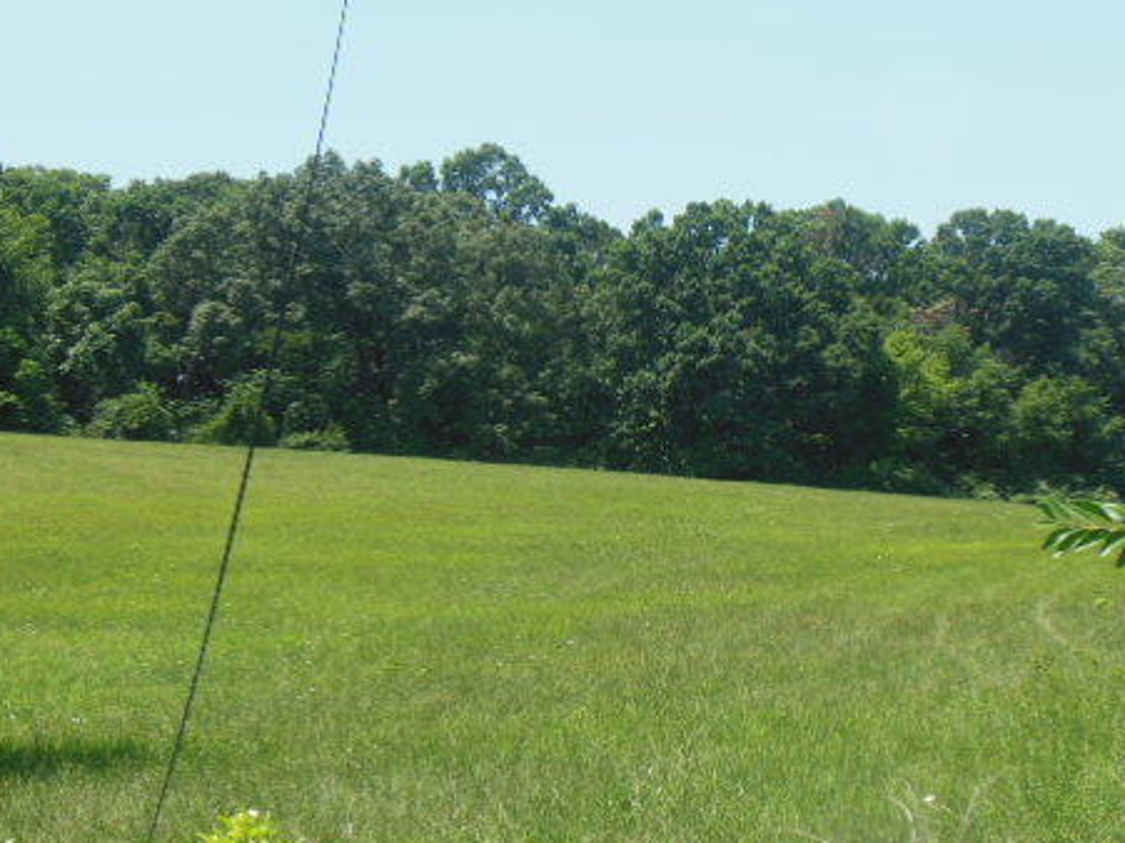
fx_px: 2307
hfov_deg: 27.4
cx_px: 654
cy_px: 499
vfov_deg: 20.7
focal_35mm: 71
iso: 125
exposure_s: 1/640
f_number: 4
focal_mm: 8.9
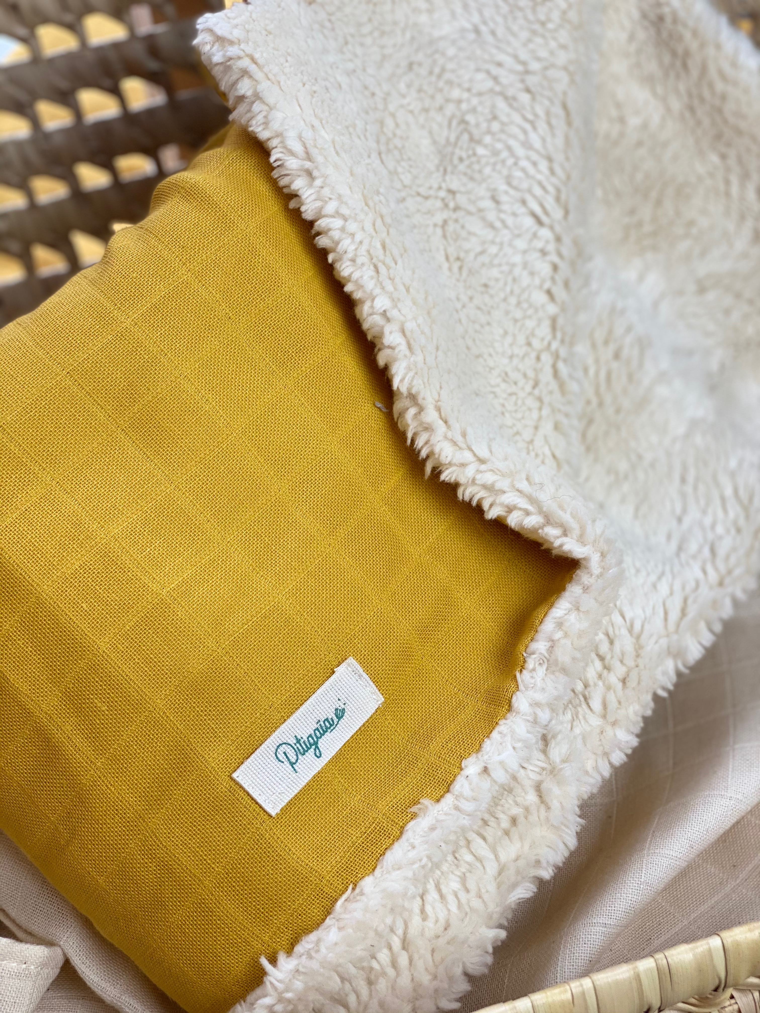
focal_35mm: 52
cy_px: 506
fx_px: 1522
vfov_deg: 36.8
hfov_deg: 28.0
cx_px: 380
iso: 50
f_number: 2
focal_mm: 6
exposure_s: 1/100
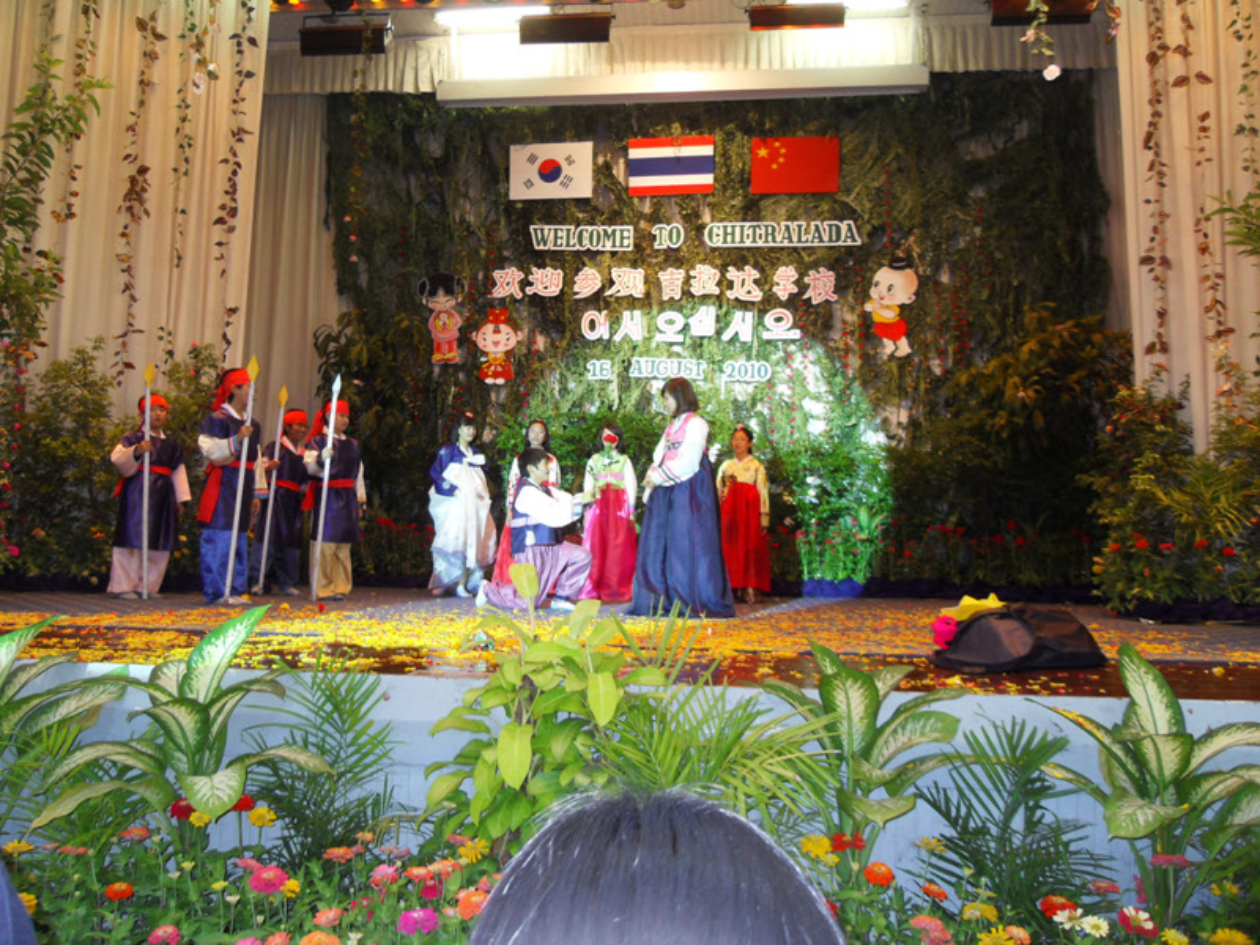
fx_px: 1019
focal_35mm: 28
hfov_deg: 63.4
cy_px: 472
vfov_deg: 49.7
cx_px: 630
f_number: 2.8
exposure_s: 1/45
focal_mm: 6
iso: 200
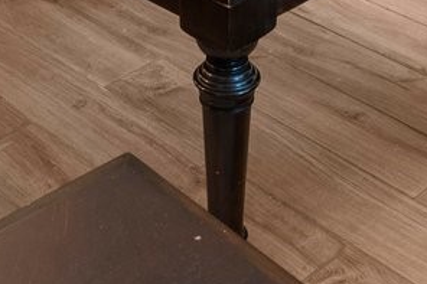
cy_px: -572
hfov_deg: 20.0
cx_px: 248
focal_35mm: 102
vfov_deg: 10.0
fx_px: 1207
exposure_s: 1.3
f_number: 10
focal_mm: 14.7
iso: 640
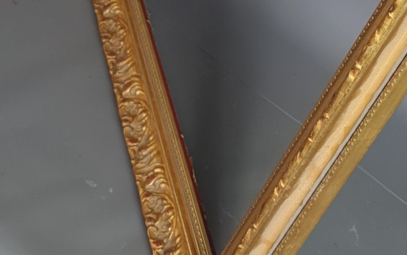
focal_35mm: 58
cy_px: -43
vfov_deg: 21.0
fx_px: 643
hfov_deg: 34.8
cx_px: 269
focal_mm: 5.4
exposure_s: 1/100
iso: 100
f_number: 1.8
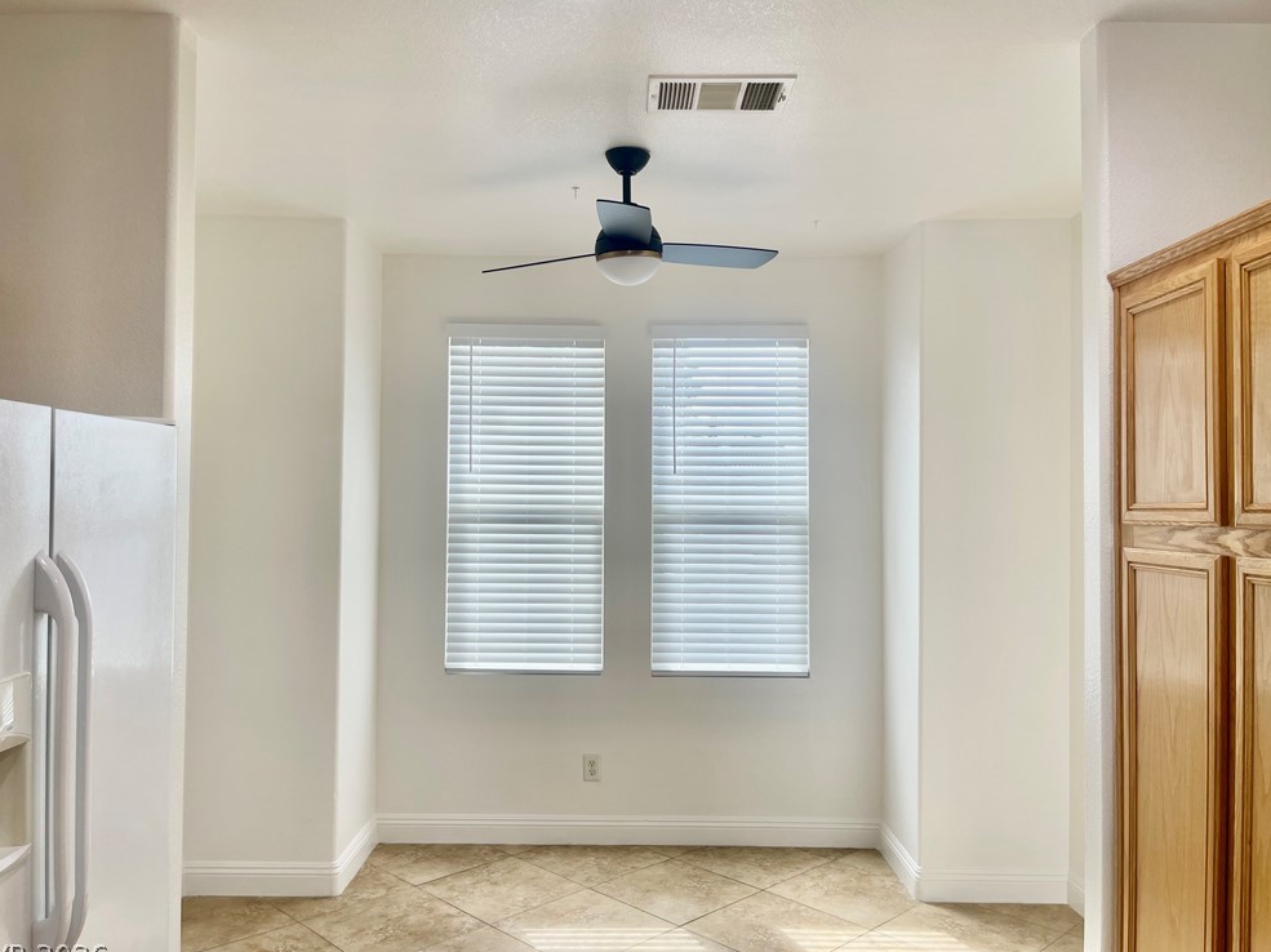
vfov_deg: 53.0
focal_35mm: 26
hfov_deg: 67.3
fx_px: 954
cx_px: 627
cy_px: 481
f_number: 1.6
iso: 32
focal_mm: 5.1
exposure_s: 1/238
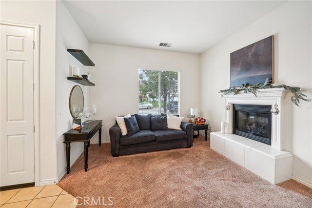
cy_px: 104
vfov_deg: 89.9
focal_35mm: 12
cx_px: 156
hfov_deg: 112.6
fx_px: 104
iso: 400
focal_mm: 12
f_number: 8
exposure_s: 1/10
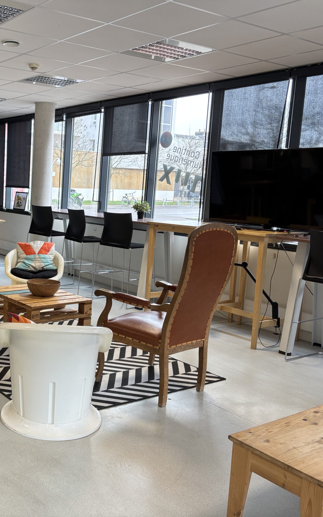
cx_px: 33
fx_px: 521
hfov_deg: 32.7
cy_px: 257
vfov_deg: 52.7
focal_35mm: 37
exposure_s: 1/100
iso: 80
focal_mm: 5.96
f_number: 1.6
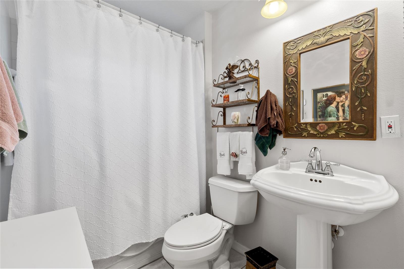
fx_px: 180
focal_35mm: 16
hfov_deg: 96.7
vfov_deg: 73.7
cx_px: 202
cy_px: 134
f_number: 8
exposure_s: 1/2.5
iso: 400
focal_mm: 16
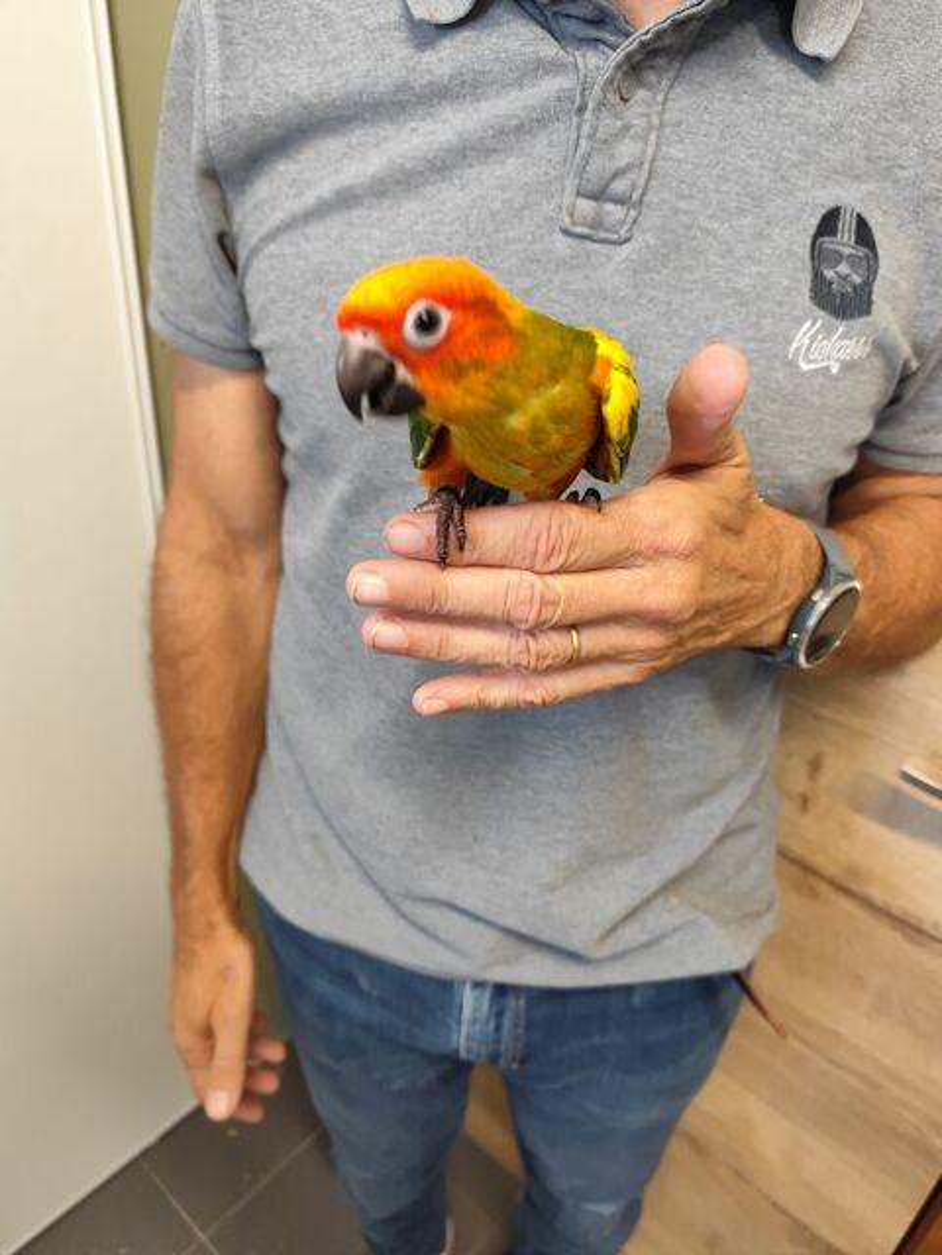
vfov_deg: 73.9
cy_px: 628
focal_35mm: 23
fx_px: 835
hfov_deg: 58.9
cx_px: 471
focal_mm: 6.14
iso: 800
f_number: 1.65
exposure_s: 1/50
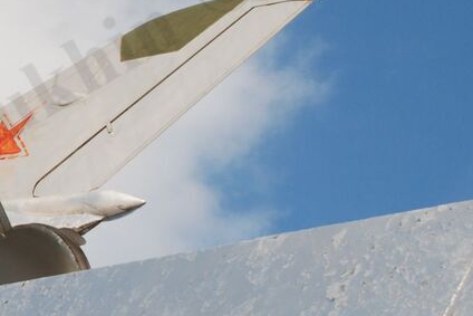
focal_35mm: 141
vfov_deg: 9.8
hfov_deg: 13.9
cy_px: 223
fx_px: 1847
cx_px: -196
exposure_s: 1/320
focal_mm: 31
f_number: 9
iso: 200
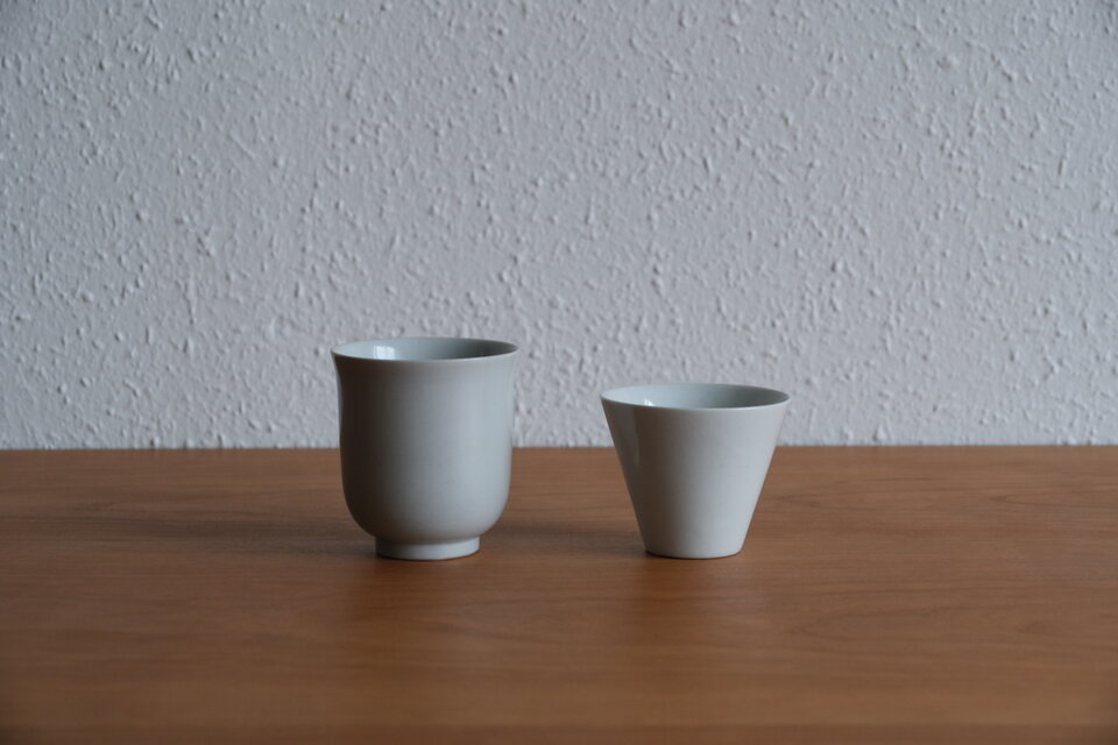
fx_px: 2267
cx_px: 559
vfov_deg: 18.7
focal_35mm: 73
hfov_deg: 27.7
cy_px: 372
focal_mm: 48.6
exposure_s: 1/80
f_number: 6.3
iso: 800
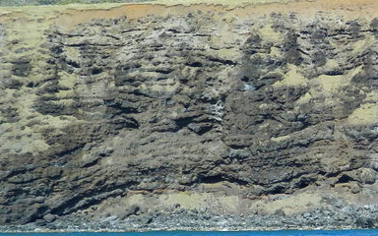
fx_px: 1020
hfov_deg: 19.6
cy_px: 194
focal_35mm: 99
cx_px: 468
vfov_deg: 13.1
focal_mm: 6.2
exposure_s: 1/640
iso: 80
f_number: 3.3
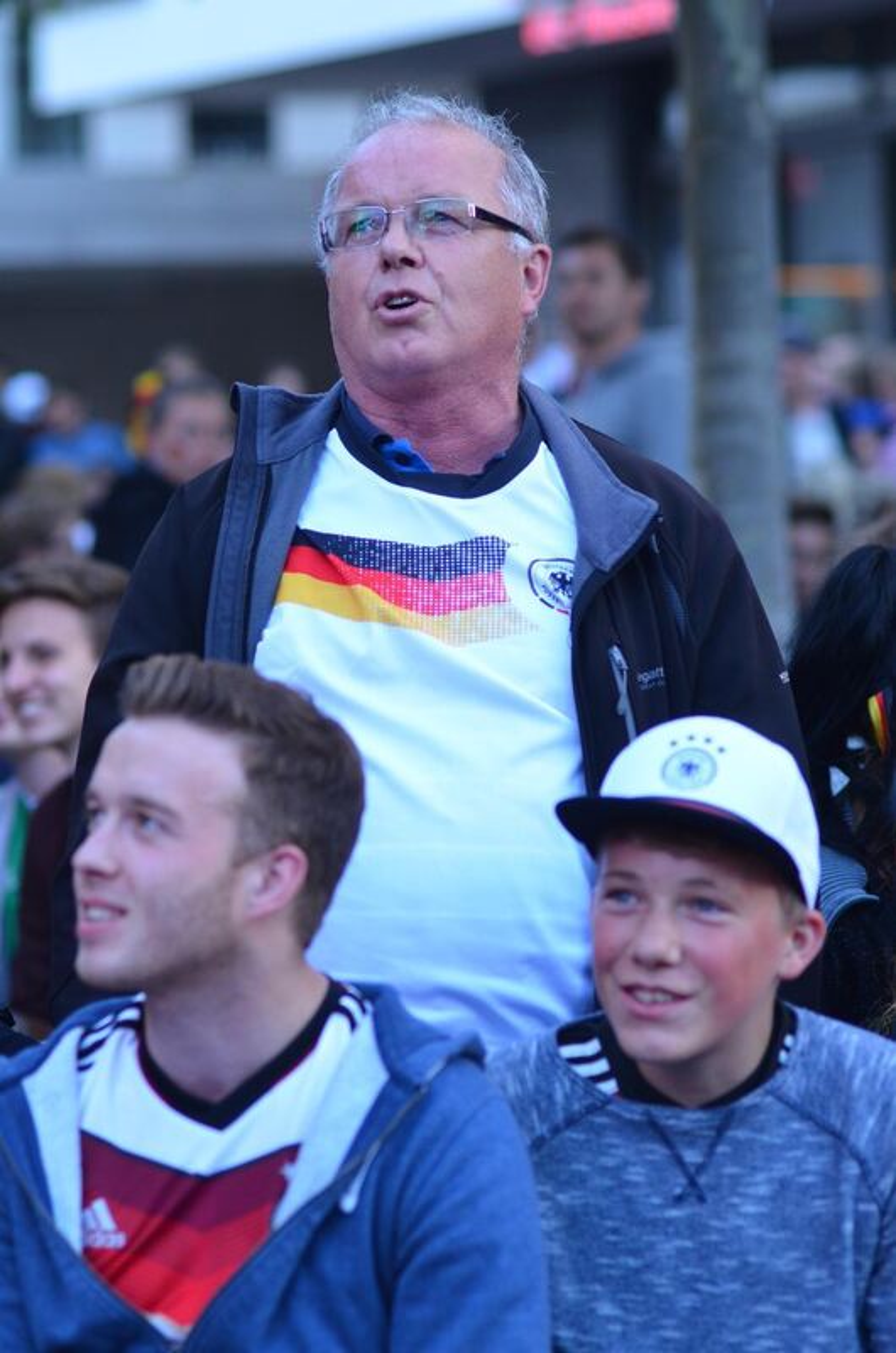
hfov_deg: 10.7
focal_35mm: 128
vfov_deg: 16.1
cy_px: 676
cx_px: 448
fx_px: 4780
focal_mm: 85
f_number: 2.8
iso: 640
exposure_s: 1/320
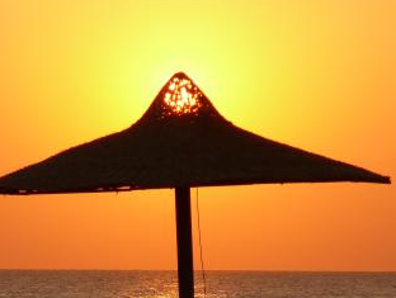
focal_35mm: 320
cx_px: 166
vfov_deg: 4.7
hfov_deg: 6.2
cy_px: 208
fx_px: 3666
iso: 80
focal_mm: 30.3
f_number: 4.1
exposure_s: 1/640
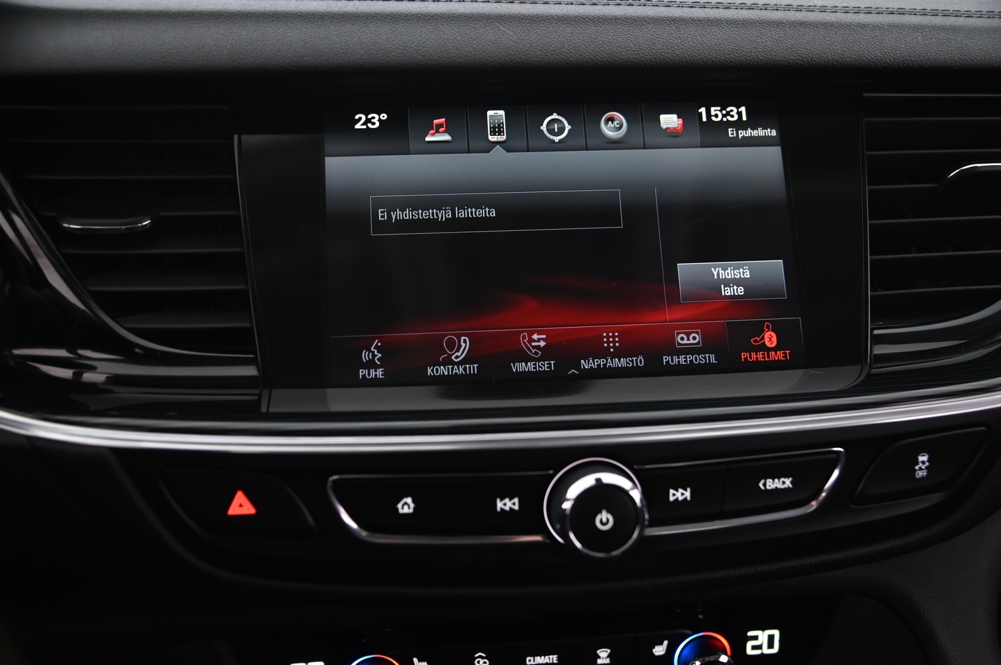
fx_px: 1056
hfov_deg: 50.7
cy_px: 332
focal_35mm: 38
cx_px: 500
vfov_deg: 35.0
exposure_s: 1/20
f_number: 4
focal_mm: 38
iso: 2000
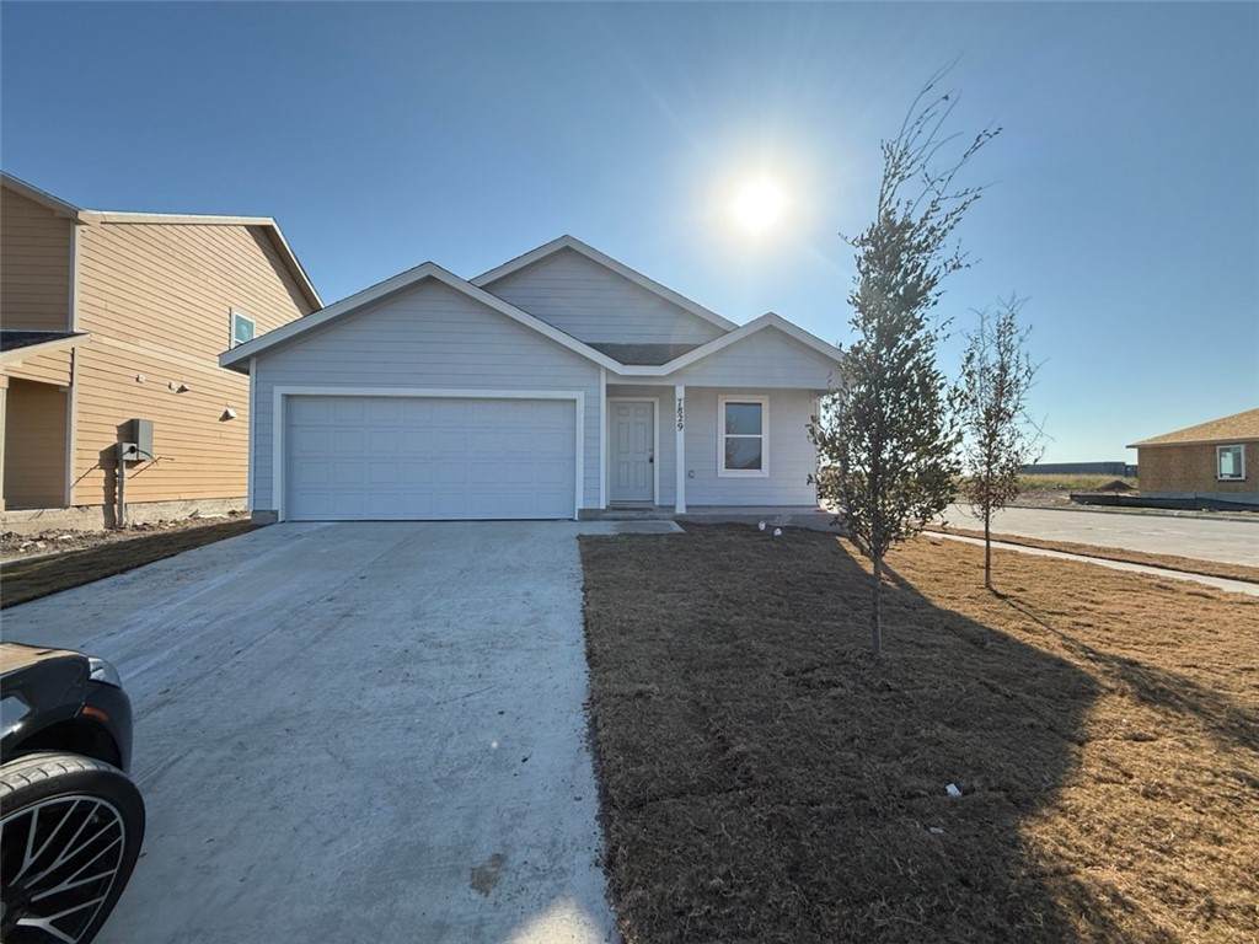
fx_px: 509
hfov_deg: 102.1
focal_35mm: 14
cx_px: 630
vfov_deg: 85.7
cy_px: 472
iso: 64
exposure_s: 1/1613
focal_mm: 2.22
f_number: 2.2
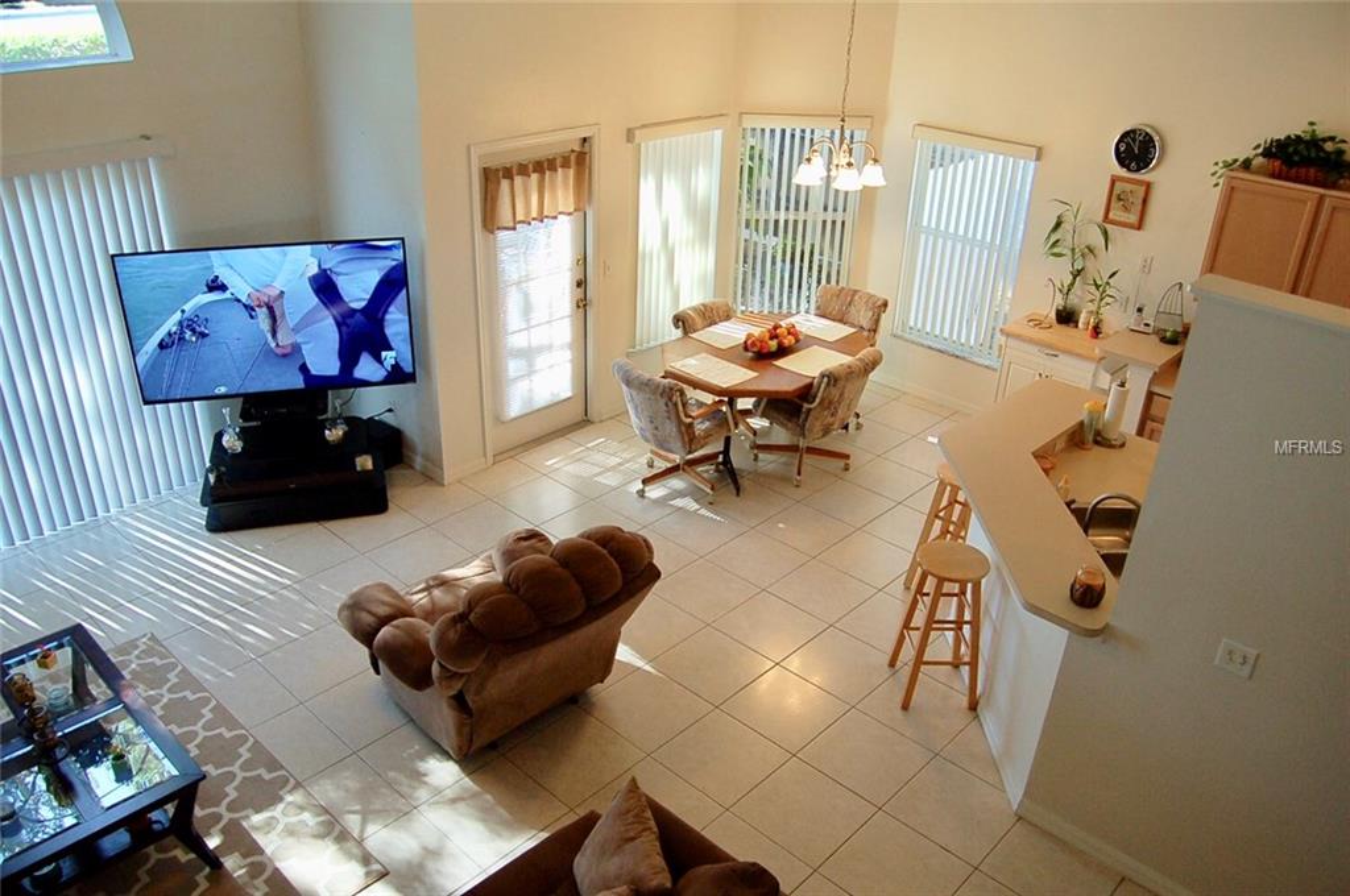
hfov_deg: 67.4
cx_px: 675
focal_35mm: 27
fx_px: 1011
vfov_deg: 47.8
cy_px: 448
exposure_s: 1/80
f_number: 4.5
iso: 400
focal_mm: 18
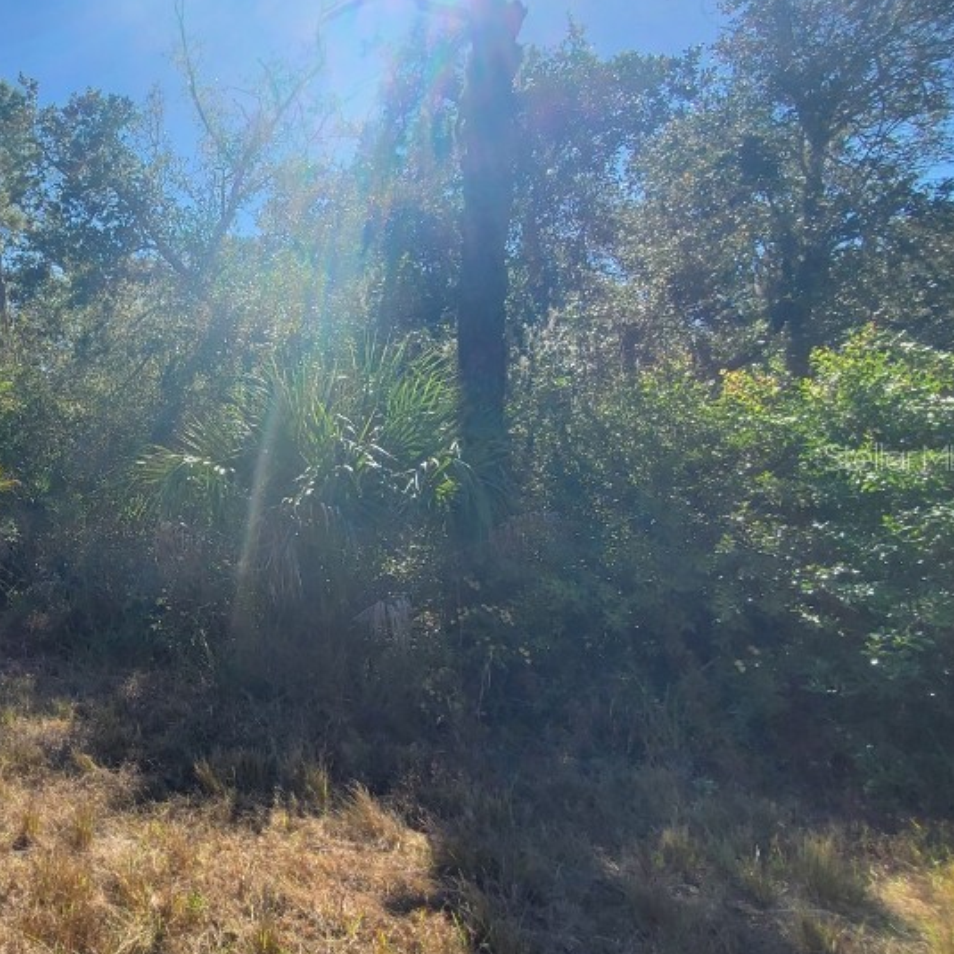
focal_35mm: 22
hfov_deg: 58.4
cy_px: 456
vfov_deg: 69.6
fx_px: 686
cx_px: 78
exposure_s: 1/1093
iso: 50
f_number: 2.2
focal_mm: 1.8
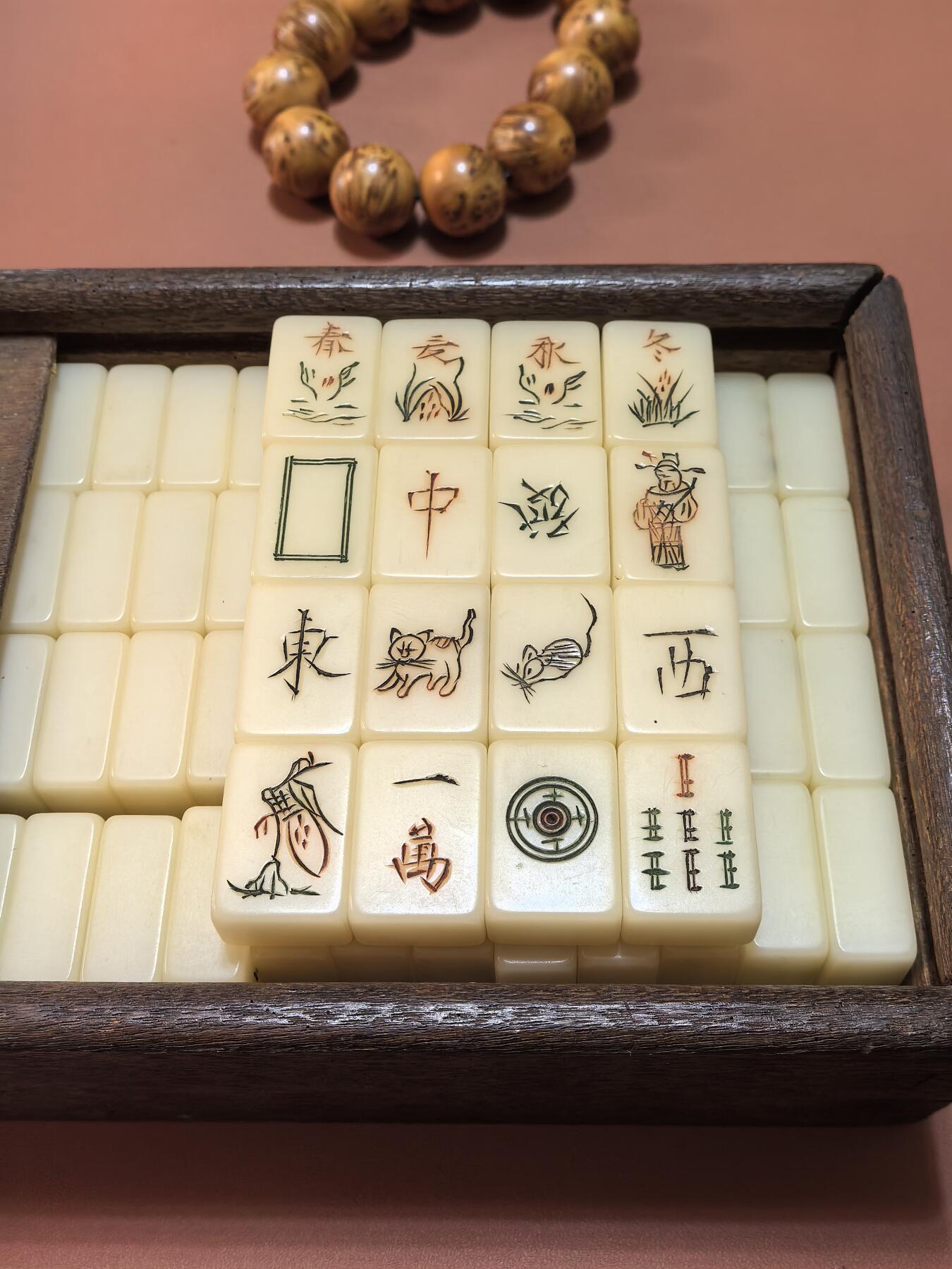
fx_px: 1320
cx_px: 476
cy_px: 634
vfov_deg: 51.4
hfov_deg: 39.7
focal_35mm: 36
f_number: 2.8
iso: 200
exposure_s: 1/50
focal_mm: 5.75
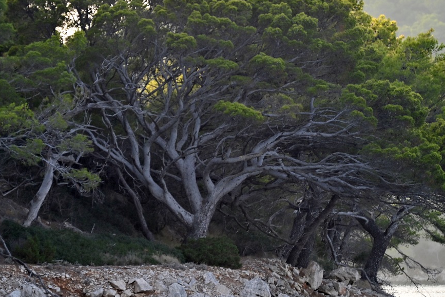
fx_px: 4079
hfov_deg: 6.2
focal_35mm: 330
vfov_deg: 4.2
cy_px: 127
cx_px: 195
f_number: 5.3
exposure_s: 1/500
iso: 400
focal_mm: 220
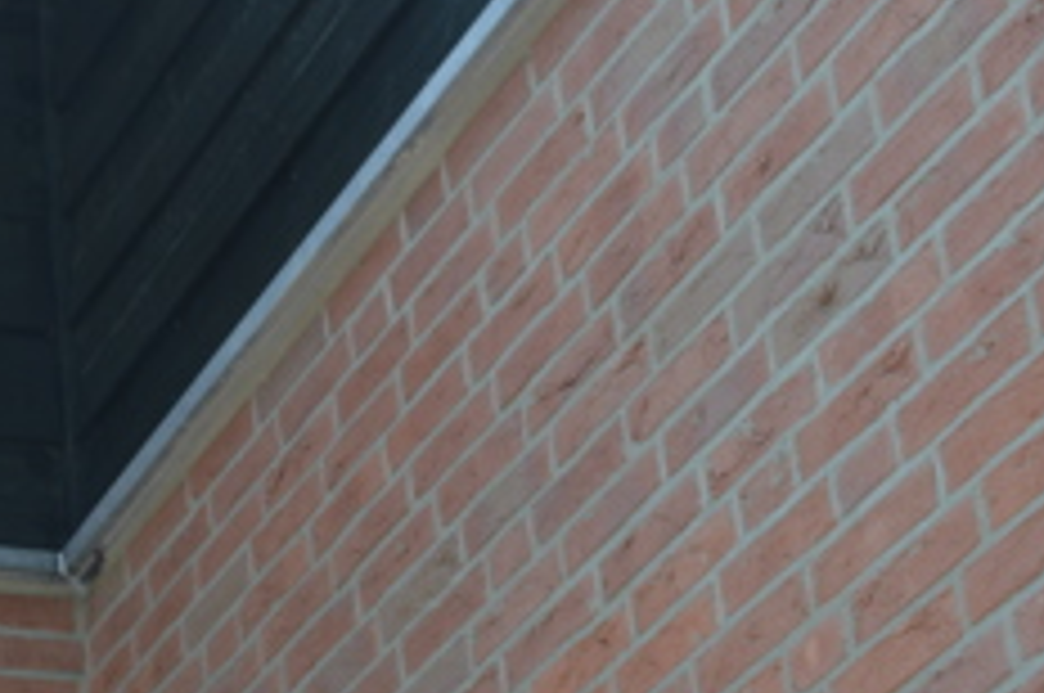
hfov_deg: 15.4
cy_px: 331
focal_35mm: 132
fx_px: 3823
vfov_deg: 10.4
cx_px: 171
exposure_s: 1/125
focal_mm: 34
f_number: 5.6
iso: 100
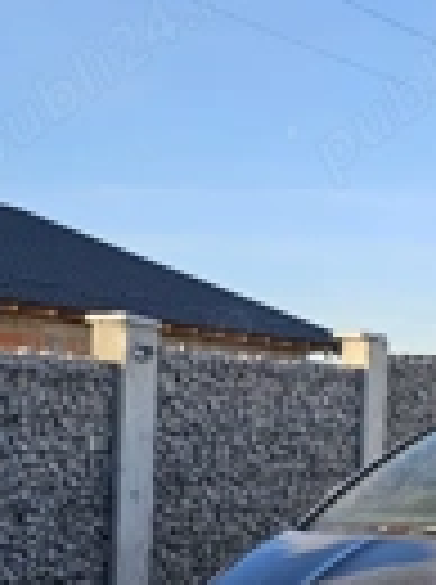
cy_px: 468
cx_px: 548
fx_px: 1196
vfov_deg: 26.9
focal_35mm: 71
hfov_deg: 19.3
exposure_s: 1/278
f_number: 1.7
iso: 10
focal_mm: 6.3
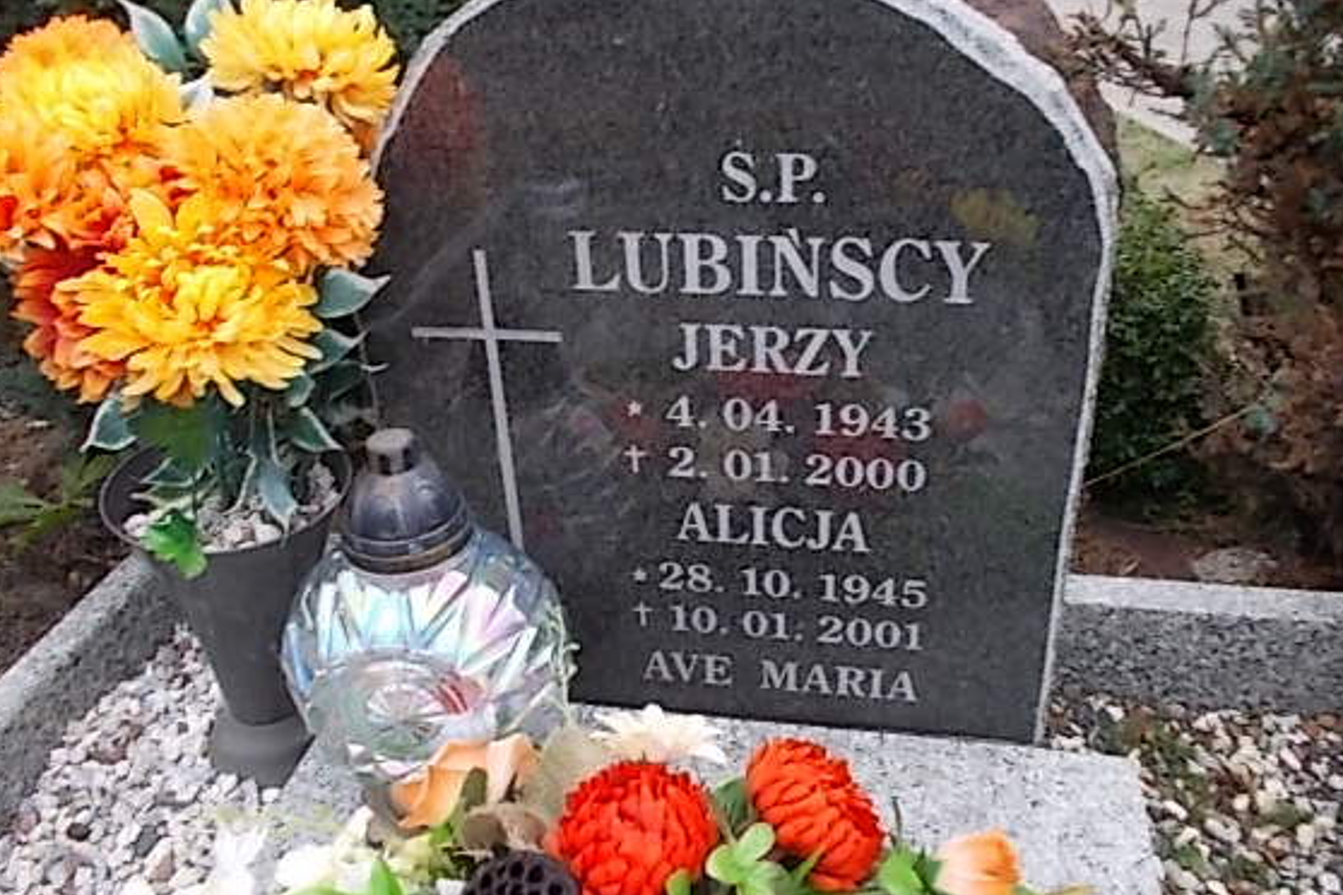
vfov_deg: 42.3
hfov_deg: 60.2
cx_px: 717
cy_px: 438
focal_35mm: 31
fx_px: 1156
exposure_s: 1/40
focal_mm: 4.6
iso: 80
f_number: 3.2
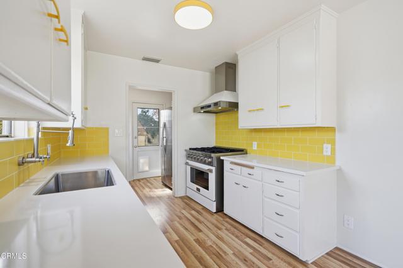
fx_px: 179
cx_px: 202
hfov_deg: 96.8
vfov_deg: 73.7
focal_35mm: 16
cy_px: 134
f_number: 6.3
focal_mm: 16
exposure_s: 1/125
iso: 200
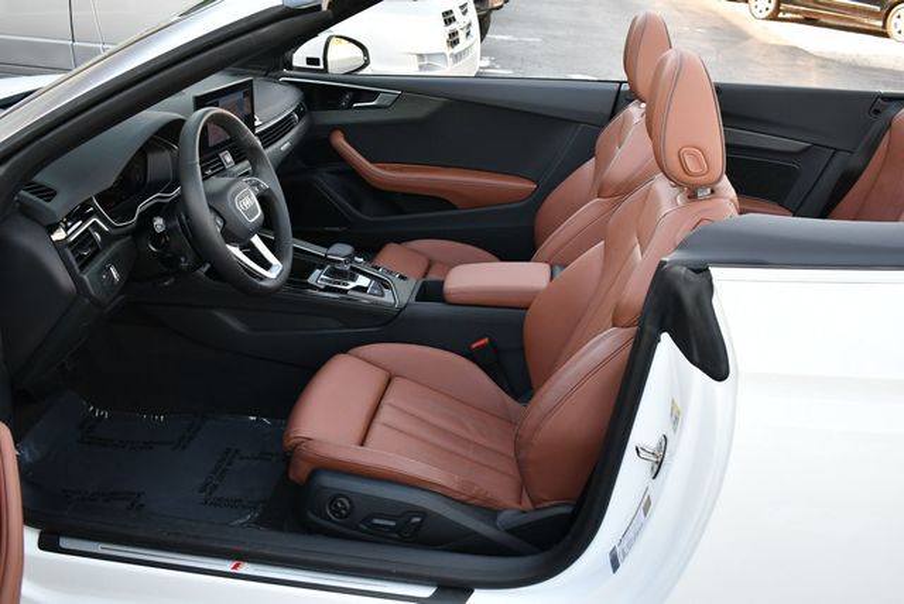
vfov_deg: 36.9
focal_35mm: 36
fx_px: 905
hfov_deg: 53.1
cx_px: 452
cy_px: 302
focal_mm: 18
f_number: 4
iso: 400
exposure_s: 1/250
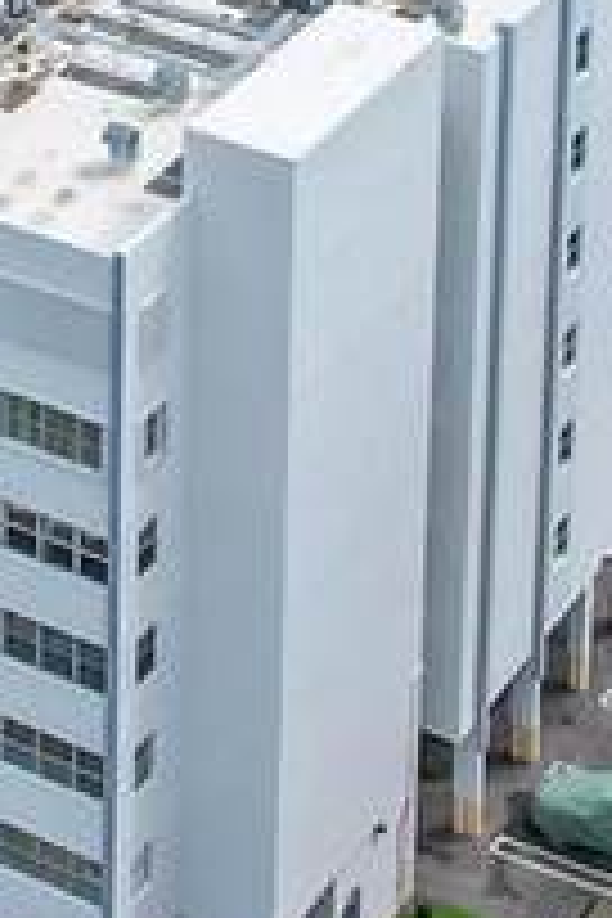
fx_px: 3519
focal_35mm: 138
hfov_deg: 9.4
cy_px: -416
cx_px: -540
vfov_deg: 14.0
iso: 100
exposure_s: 1/2000
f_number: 2.8
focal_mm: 8.38
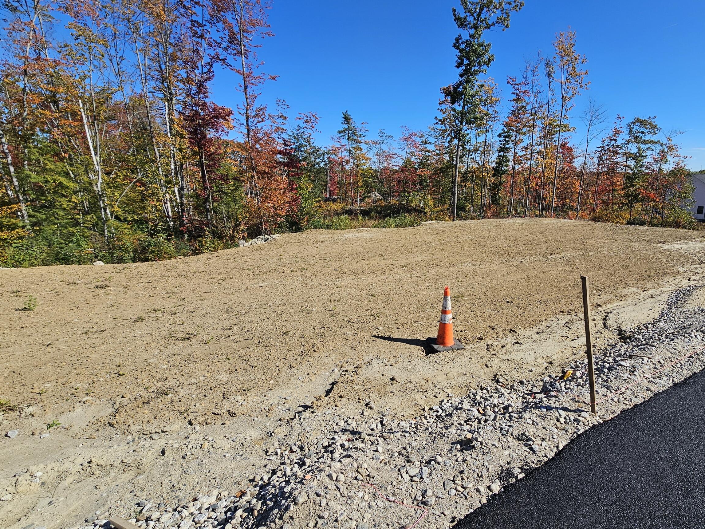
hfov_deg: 89.2
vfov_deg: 74.7
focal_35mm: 17
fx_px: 346
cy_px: 260
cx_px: 440
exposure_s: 1/2945
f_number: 2.2
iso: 50
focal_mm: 2.2
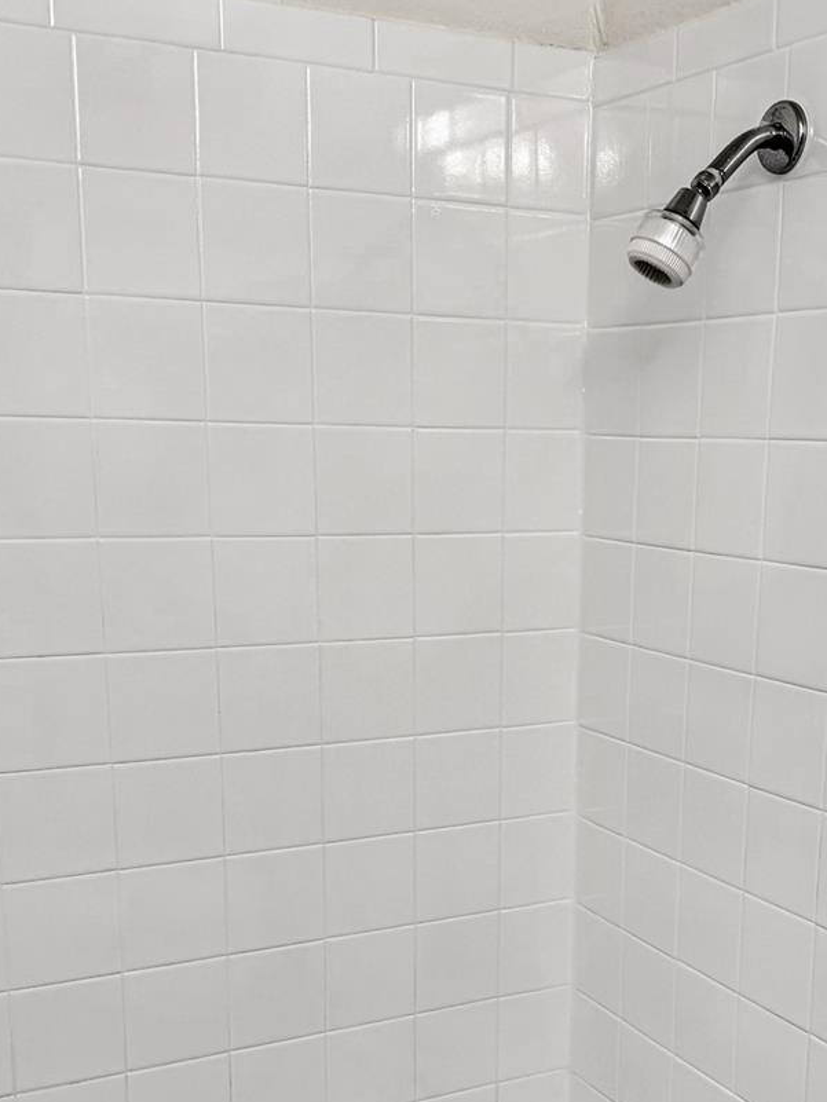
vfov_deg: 40.4
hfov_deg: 31.4
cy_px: 781
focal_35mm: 46
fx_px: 1465
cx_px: 519
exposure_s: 1/120
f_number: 1.8
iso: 100
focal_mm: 6.76
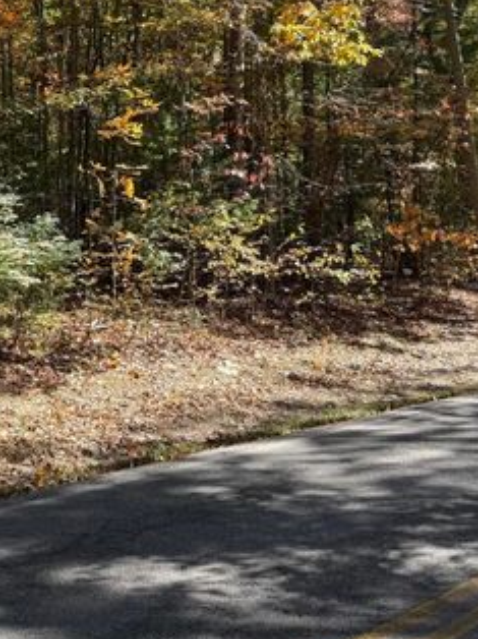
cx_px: 16
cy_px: 137
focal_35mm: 51
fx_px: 940
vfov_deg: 36.4
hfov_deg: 27.1
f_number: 1.78
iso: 80
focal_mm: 6.76
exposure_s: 1/589
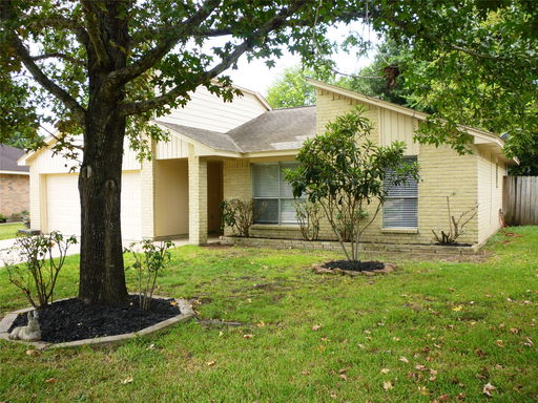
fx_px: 451
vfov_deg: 48.2
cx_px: 269
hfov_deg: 61.7
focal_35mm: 29
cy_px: 202
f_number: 3.3
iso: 80
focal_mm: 5.2
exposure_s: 1/125
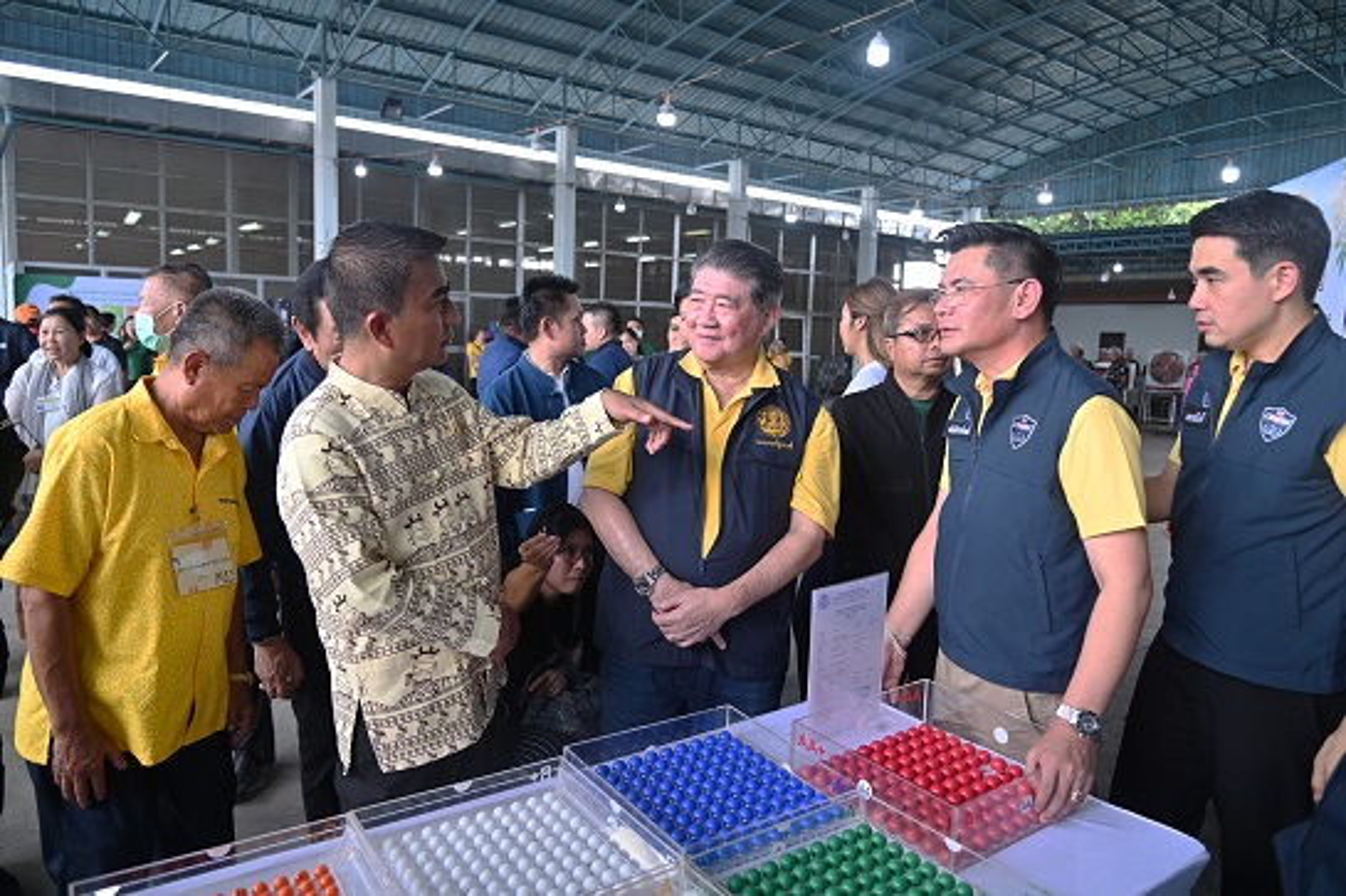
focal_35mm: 24
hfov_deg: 73.8
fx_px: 897
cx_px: 673
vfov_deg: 53.1
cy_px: 448
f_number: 4
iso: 640
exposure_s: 1/250
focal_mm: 24
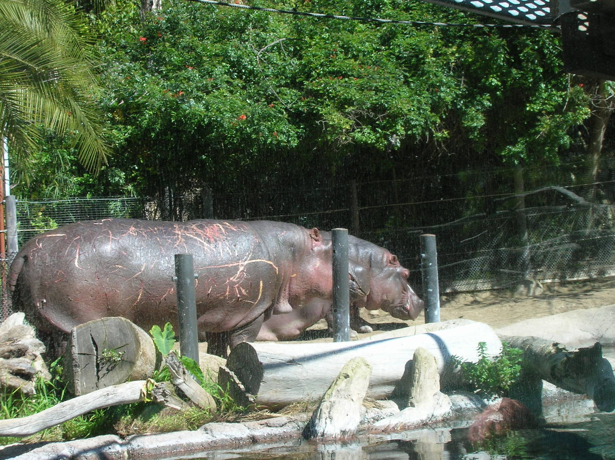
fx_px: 1118
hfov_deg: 30.8
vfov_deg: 23.2
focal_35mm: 63
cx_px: 308
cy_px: 230
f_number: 6.1
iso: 50
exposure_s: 1/75.2
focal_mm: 10.4
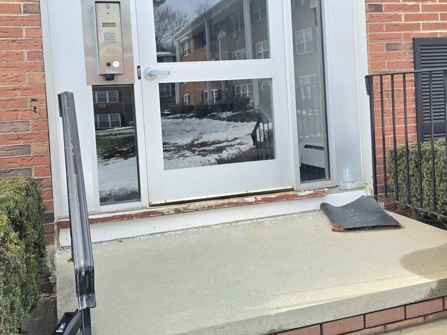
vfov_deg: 38.4
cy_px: 121
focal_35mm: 37
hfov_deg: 50.0
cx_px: 191
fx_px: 478
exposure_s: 1/1429
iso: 80
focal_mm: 6.3
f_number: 1.7
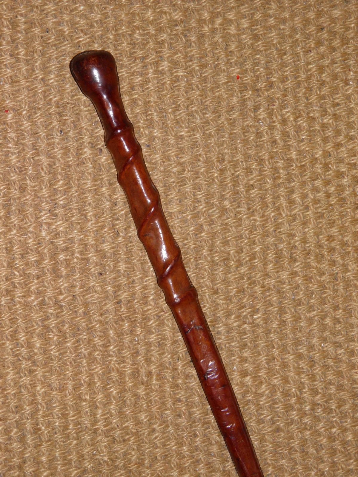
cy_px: 238
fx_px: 1007
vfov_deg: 26.7
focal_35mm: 73
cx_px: 179
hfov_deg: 20.2
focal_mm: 13.2
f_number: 3.9
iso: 100
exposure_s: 1/100
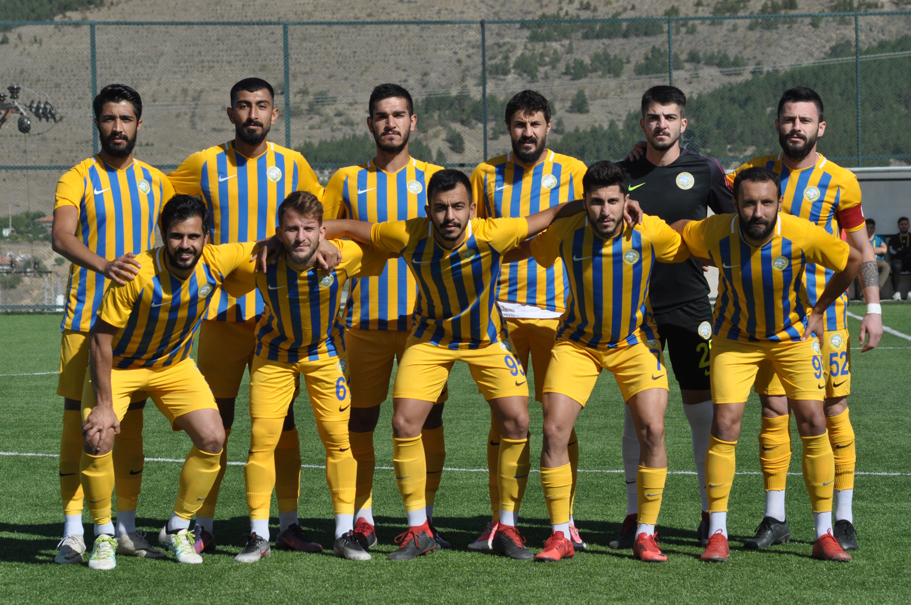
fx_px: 4170
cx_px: 456
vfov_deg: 8.3
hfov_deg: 12.5
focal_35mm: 165
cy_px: 302
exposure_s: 1/1250
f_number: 9
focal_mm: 110
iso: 400
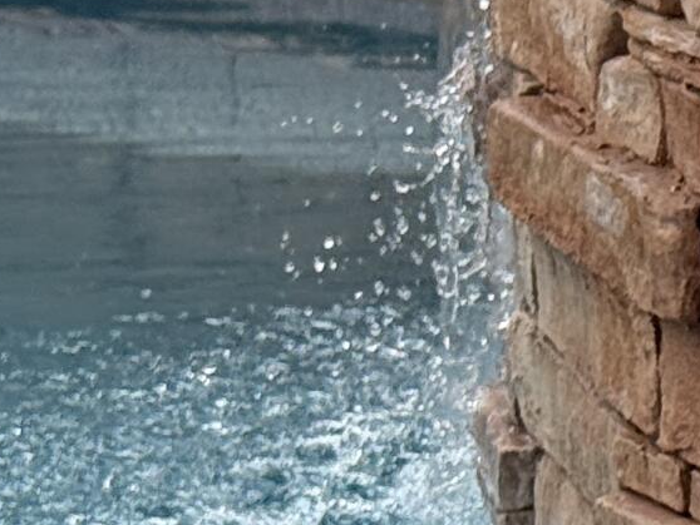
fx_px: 5219
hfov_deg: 7.3
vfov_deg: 5.7
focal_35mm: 258
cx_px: 1542
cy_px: 792
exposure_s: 1/1642
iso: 80
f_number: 1.78
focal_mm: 6.76
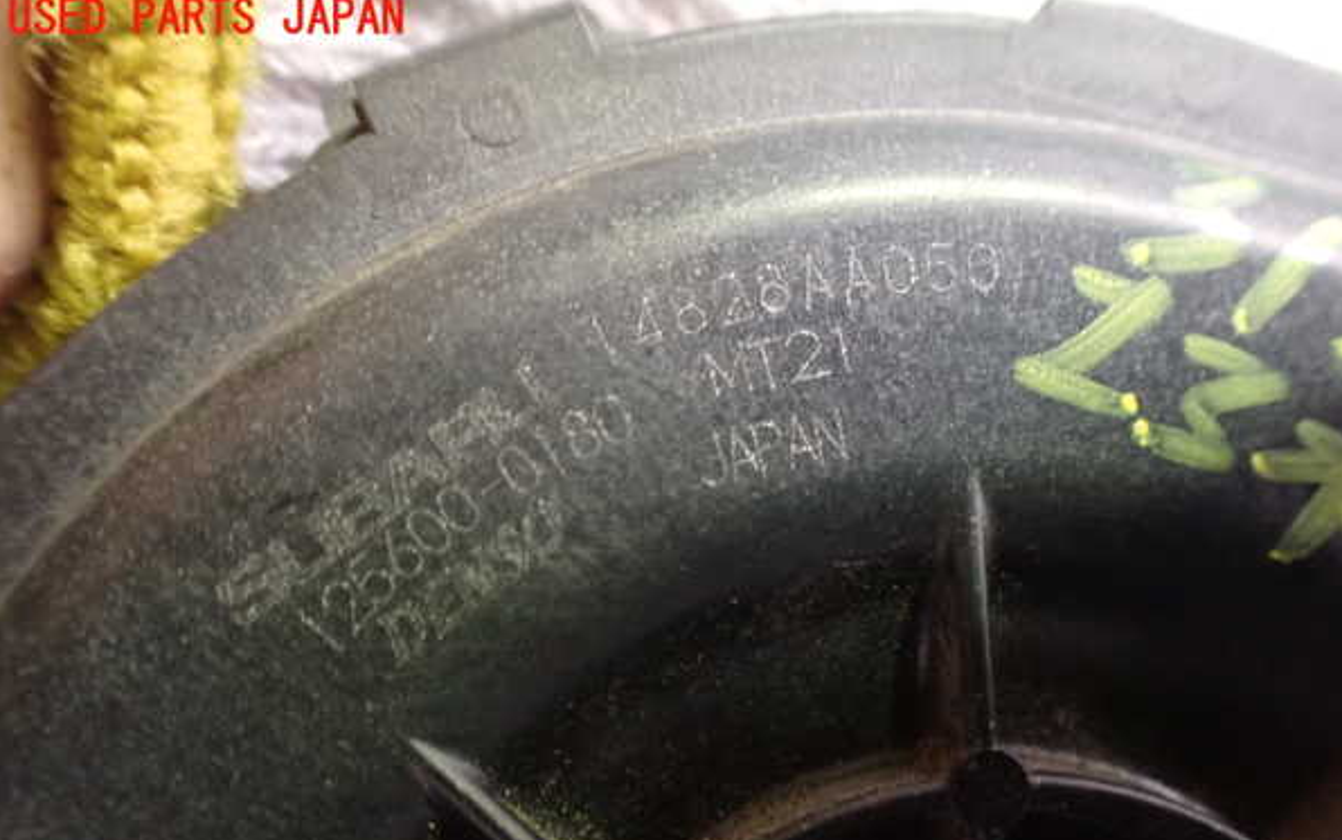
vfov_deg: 39.3
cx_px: 671
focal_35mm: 32
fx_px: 1171
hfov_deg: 59.6
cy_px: 498
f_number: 2.3
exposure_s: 1/30
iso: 1250
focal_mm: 5.4
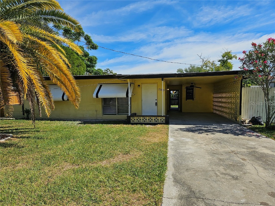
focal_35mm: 23
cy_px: 103
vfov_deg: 58.9
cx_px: 138
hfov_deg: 73.9
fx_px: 183
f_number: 1.7
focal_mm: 6.3
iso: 16
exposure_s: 1/1497
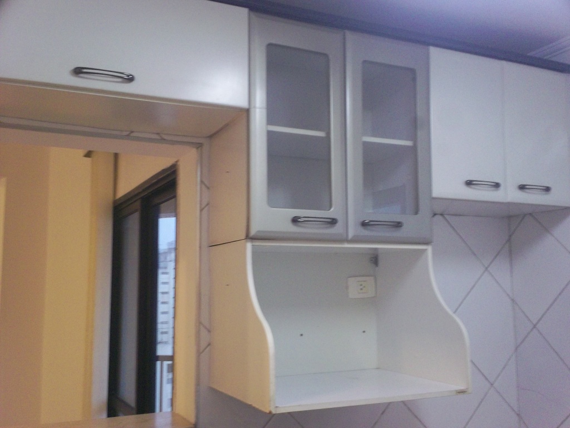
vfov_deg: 37.7
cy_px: 214
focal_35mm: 38
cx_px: 285
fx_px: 626
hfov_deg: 49.0
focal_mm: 6.3
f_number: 4.5
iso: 219
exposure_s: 1/8
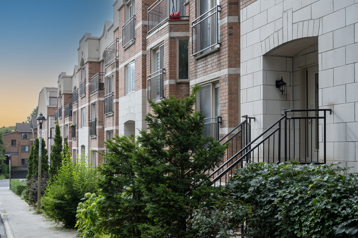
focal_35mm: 44
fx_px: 438
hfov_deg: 44.5
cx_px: 179
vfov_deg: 30.5
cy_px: 119
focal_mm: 44
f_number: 9
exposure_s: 1/320
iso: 400
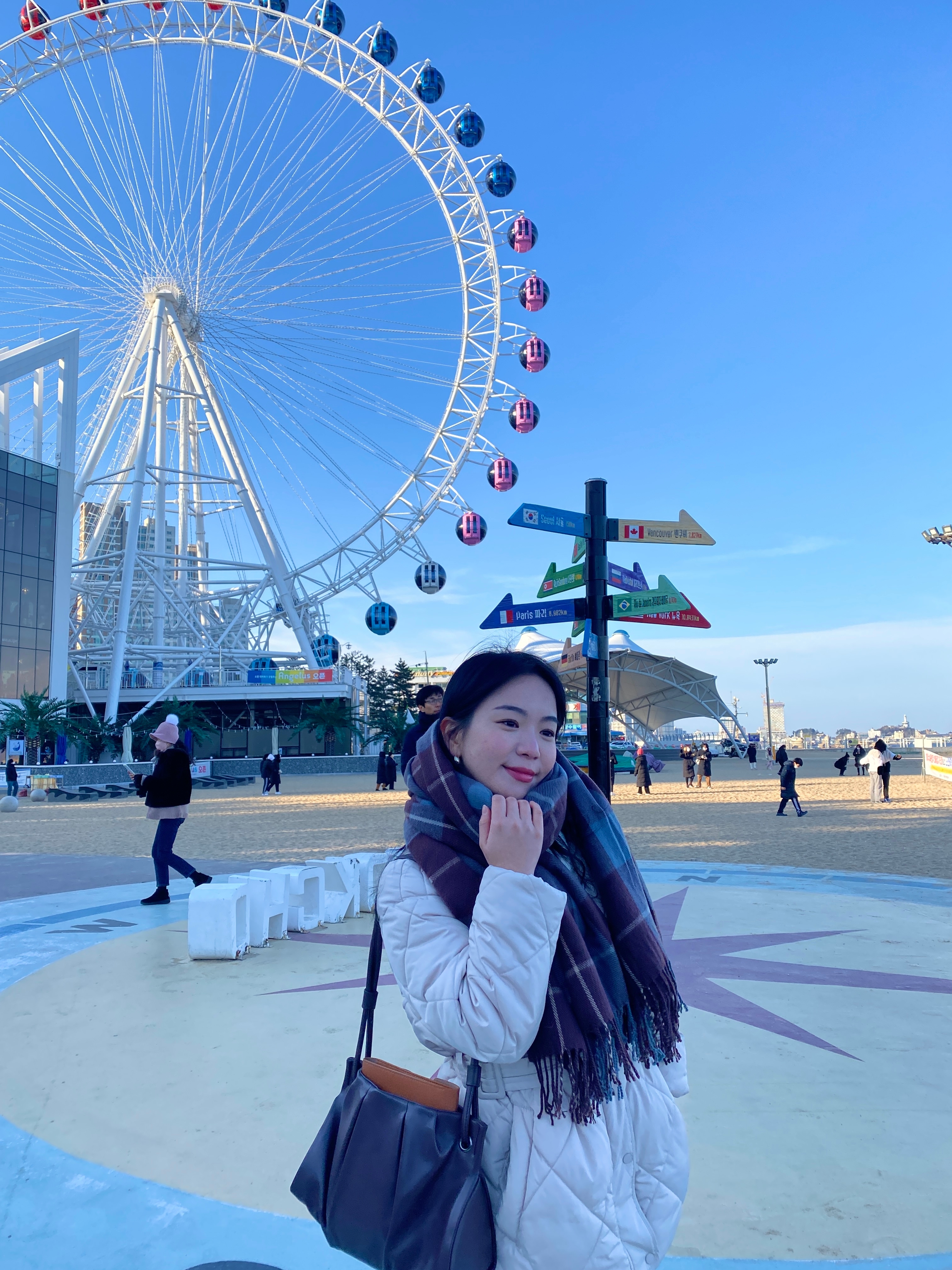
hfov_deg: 53.1
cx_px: 476
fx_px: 953
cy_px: 635
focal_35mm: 26
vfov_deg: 67.3
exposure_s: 1/1330
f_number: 1.8
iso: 32
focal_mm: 4.25
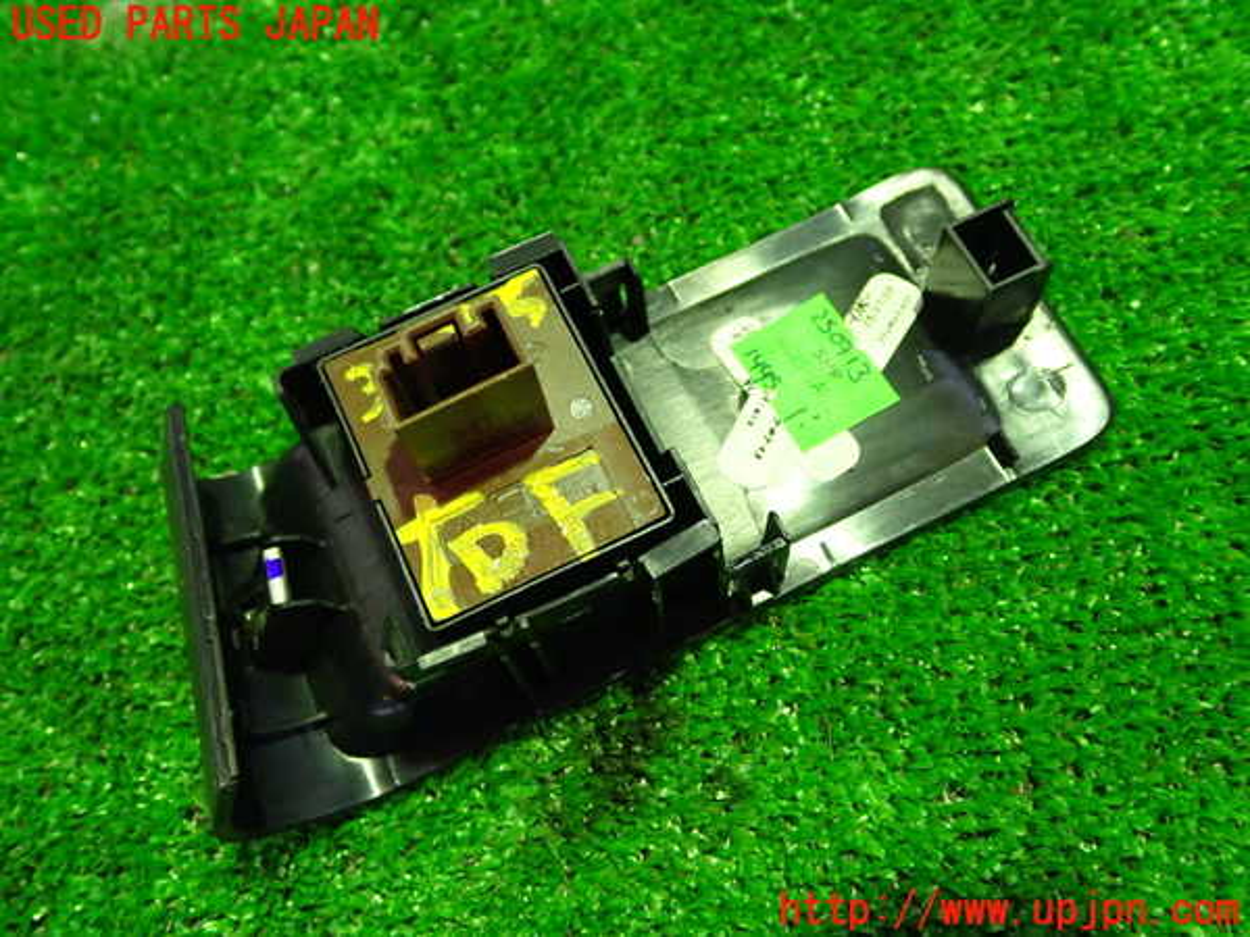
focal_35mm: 32
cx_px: 625
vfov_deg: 44.2
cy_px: 468
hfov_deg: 56.8
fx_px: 1156
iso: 800
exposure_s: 1/25
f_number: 2.4
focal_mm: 5.79
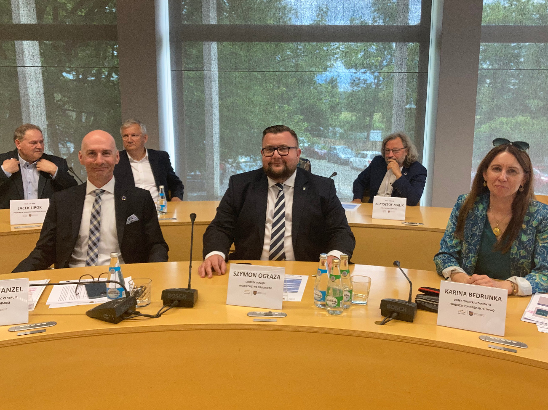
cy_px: 198
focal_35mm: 31
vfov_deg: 45.4
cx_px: 289
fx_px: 491
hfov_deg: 58.3
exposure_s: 1/50
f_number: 1.8
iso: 100
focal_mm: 3.99
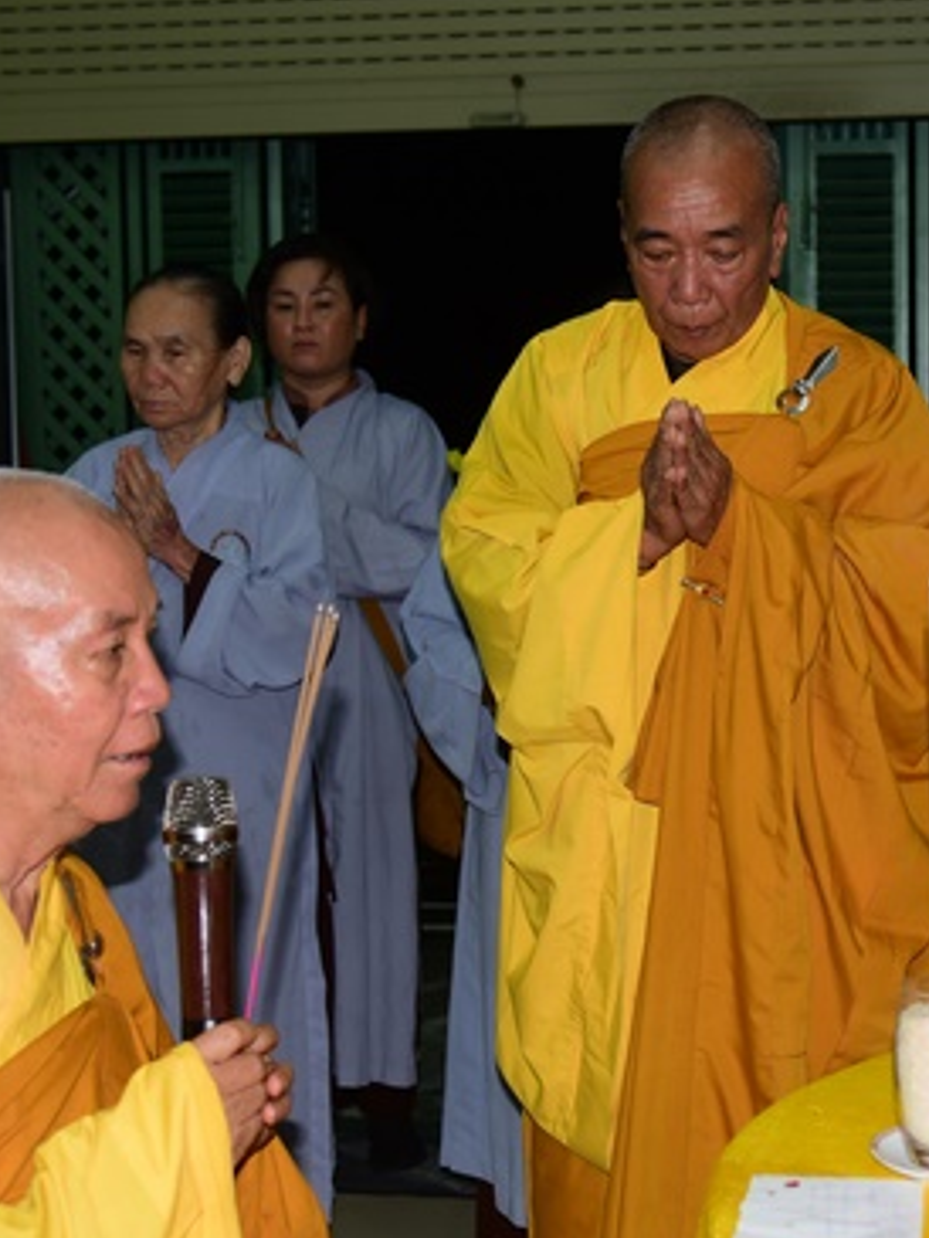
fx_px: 2146
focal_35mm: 60
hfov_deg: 24.2
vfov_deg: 32.2
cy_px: 648
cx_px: 688
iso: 320
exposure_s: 1/60
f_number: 4
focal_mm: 35
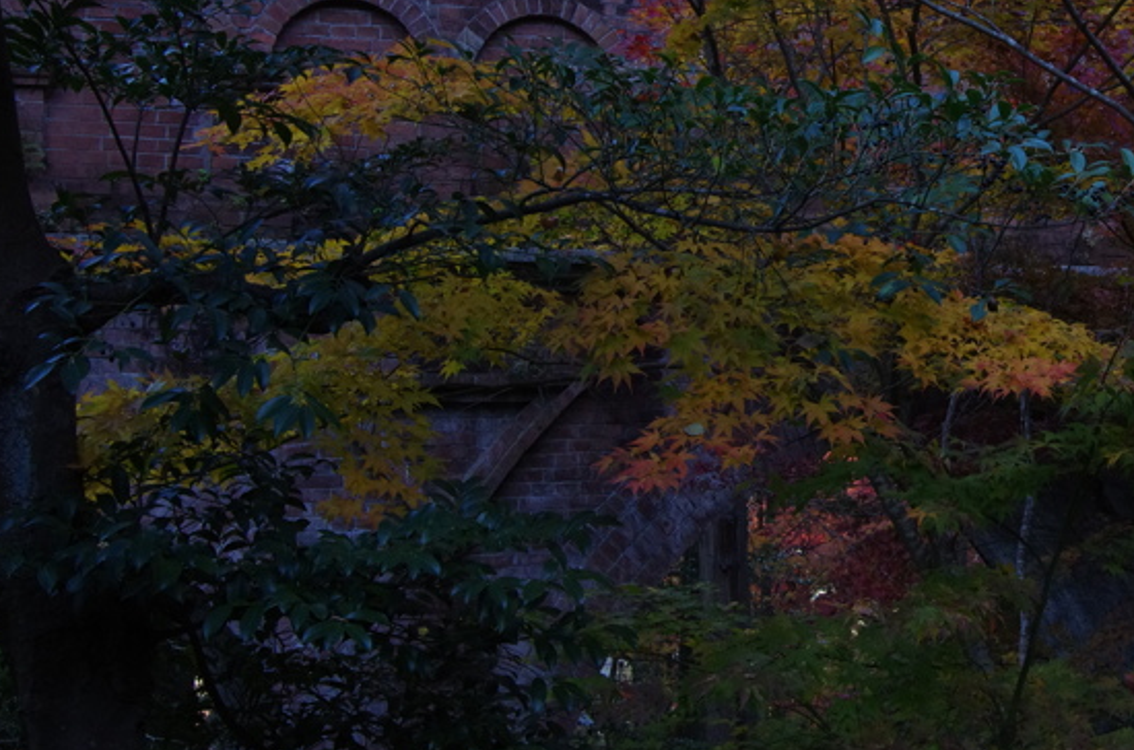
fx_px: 2106
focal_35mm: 67
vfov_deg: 20.0
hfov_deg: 29.1
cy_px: 157
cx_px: 992
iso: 1600
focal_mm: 24
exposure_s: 1/200
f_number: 10
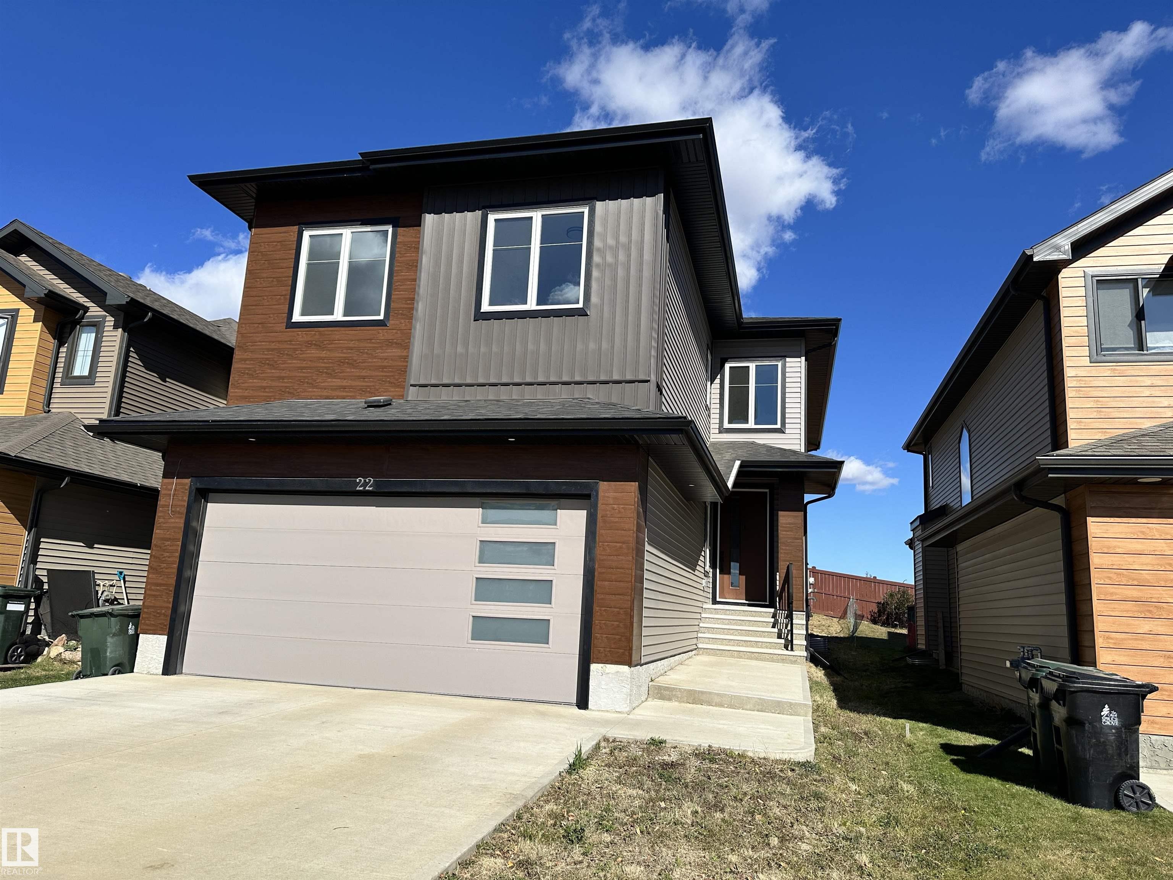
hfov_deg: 71.6
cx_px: 586
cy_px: 440
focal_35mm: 24
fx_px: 813
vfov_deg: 56.8
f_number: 1.78
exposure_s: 1/5848
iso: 80
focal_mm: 6.86
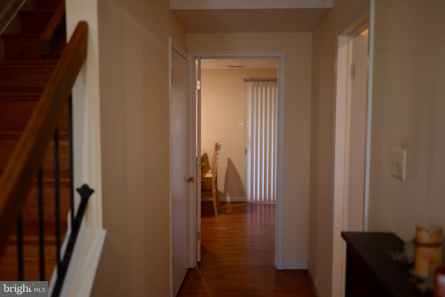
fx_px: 433
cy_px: 148
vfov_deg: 37.8
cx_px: 222
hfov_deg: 54.4
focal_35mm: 35
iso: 2500
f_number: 1.8
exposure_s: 1/2000
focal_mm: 35
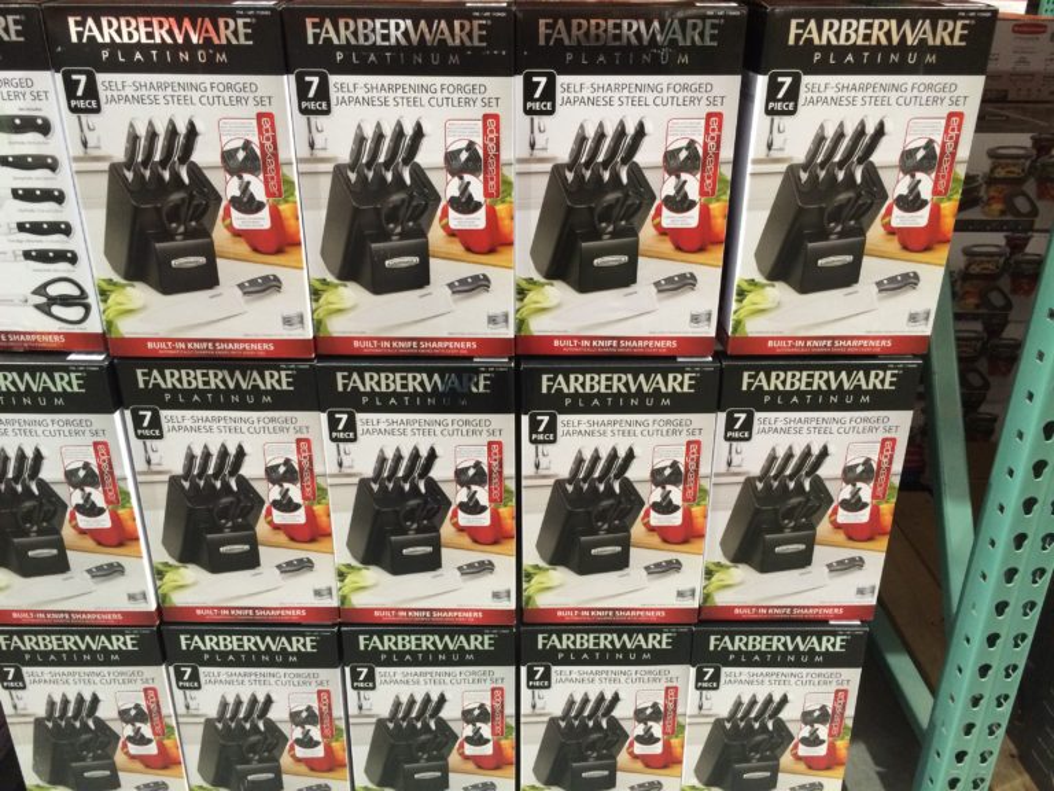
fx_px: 883
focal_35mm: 29
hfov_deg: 61.7
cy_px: 396
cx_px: 527
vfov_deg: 48.2
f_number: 2.2
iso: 250
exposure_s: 1/30
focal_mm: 4.15
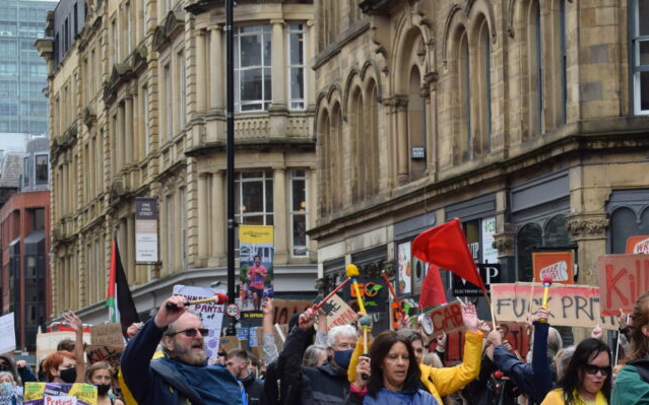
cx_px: 576
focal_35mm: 112
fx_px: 1980
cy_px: 332
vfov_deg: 11.6
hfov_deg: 18.3
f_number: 7.1
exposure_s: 1/320
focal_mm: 40
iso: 400
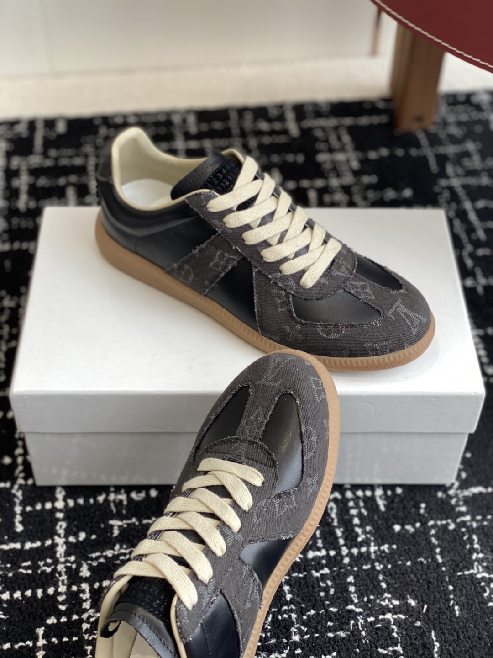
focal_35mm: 52
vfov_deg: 36.8
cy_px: 329
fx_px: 987
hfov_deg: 28.0
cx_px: 246
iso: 32
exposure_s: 1/122
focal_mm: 6
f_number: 2
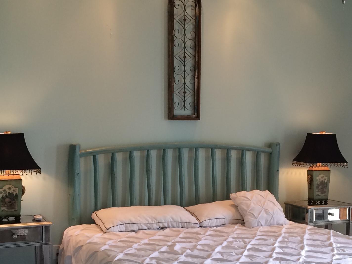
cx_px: 201
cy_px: 170
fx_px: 620
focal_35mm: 61
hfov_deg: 31.6
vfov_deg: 23.9
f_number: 2.2
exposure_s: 1/30
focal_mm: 4.15
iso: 32
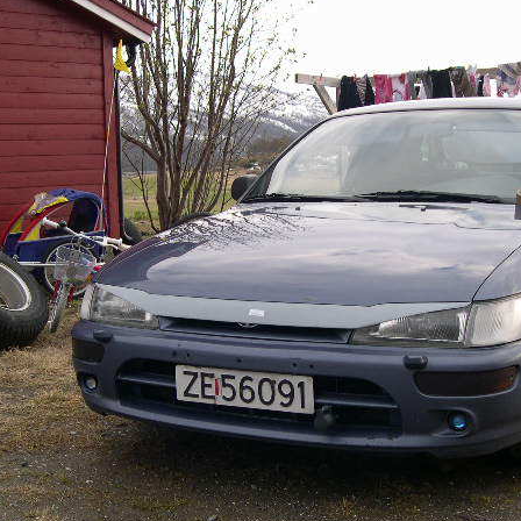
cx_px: 271
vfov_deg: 32.2
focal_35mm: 53
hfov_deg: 32.2
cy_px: 264
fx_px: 902
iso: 100
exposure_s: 1/345
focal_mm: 9
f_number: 2.9
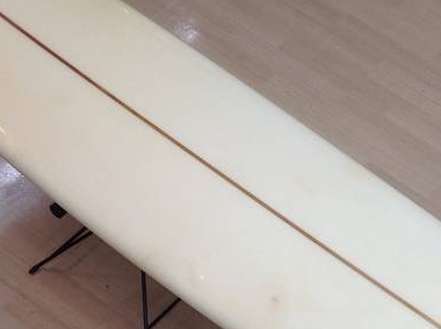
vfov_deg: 17.5
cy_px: 284
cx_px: 370
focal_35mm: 83
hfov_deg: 23.2
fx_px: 1055
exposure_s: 1/60
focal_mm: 4.28
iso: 50
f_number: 2.4
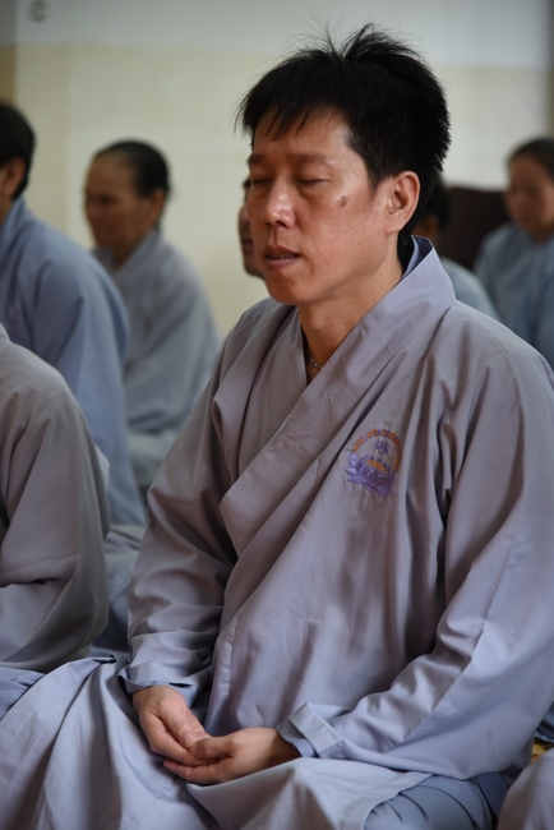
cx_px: 277
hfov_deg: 13.1
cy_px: 415
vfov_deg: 19.4
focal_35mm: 105
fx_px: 2421
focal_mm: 105
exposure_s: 1/60
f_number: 4
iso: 720
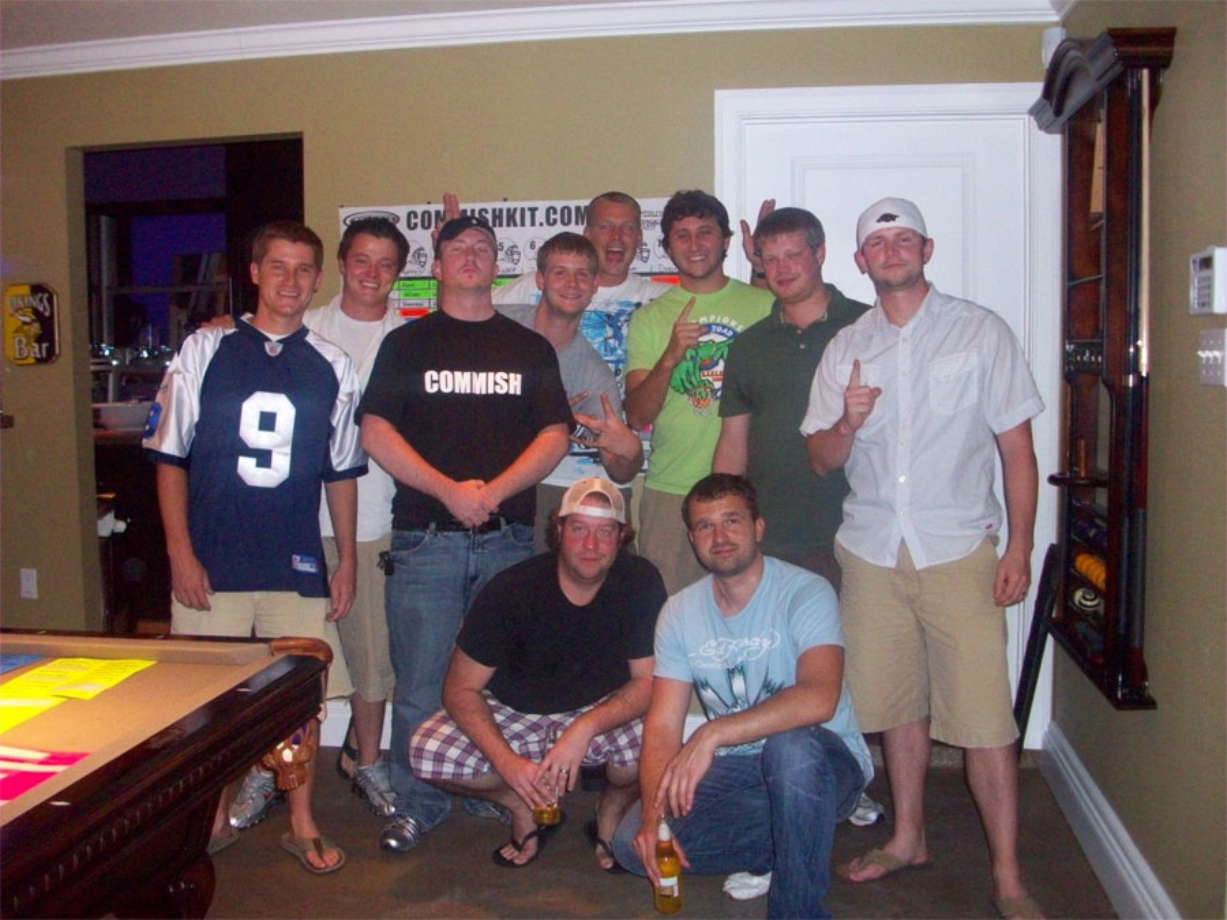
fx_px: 1205
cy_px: 460
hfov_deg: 54.0
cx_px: 614
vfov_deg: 41.8
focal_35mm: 34
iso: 320
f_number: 2.8
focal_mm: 5.7
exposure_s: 1/60
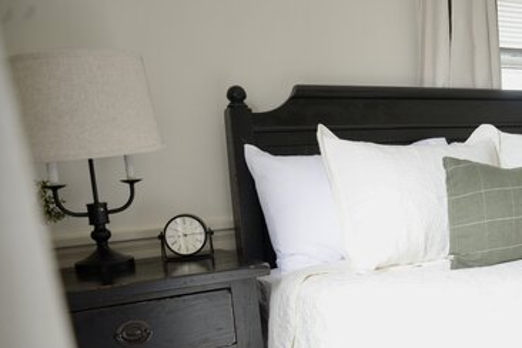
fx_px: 609
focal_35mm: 42
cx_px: 431
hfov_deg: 43.8
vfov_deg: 31.4
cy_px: 257
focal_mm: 24
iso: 1000
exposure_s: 1/125
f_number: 3.5
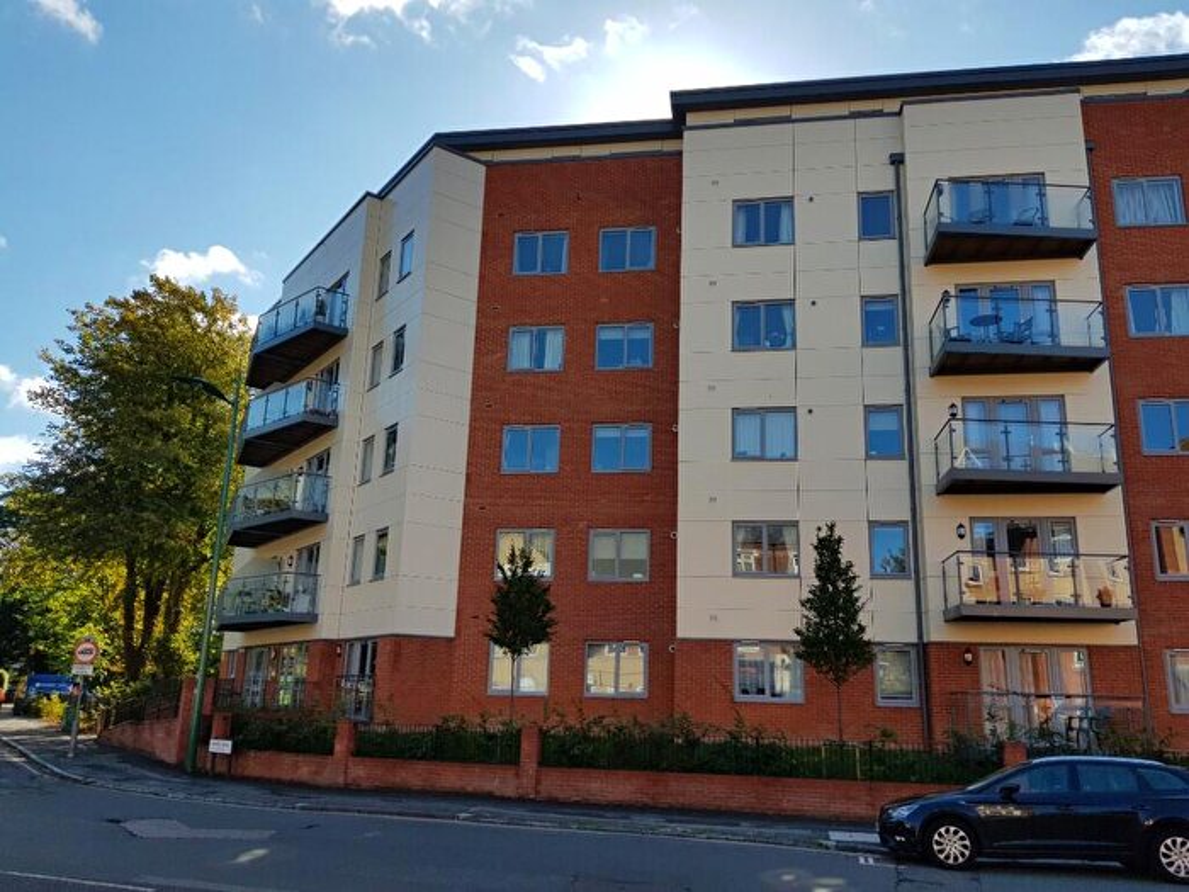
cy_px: 446
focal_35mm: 26
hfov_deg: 67.3
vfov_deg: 53.1
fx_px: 893
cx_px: 594
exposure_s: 1/1728
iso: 40
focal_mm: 4.2
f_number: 1.7
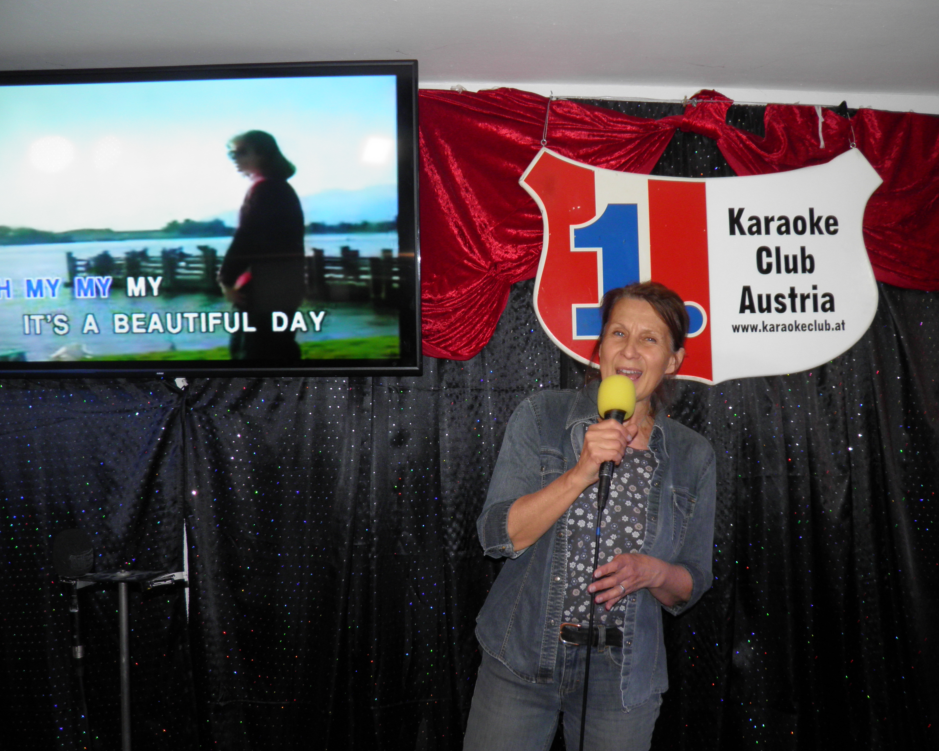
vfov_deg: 48.5
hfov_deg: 58.7
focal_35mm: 30
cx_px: 492
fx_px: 834
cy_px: 372
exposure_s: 1/30
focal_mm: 4.9
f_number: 2.8
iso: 100
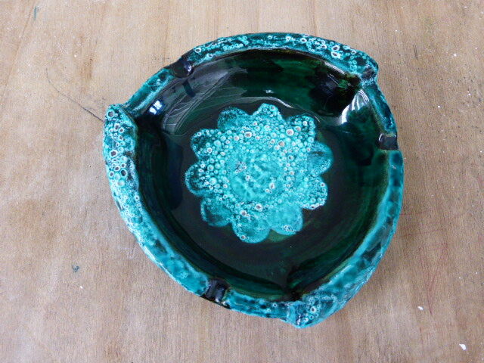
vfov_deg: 36.8
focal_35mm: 39
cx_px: 242
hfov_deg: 47.9
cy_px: 182
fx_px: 545
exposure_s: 1/25
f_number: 3.9
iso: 400
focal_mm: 6.9
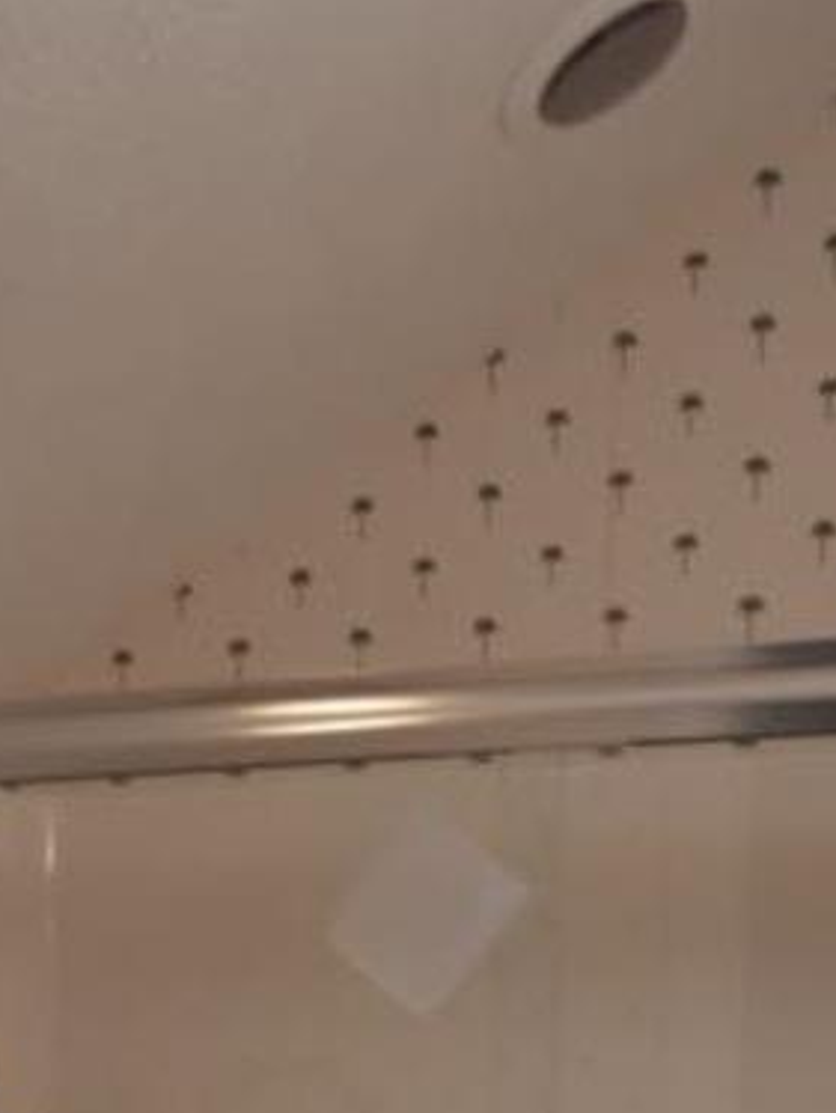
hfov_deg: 18.5
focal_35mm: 77
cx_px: -62
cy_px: 1729
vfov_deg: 20.9
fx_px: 2477
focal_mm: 12
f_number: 3.5
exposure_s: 1/60
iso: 250
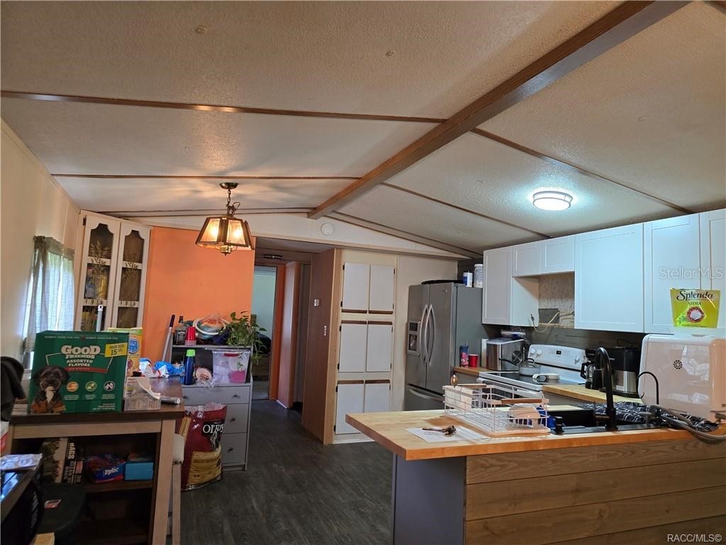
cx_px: 363
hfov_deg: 73.9
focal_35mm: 23
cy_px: 272
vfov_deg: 58.9
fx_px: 482
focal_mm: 6.3
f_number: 1.7
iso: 400
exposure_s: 1/120
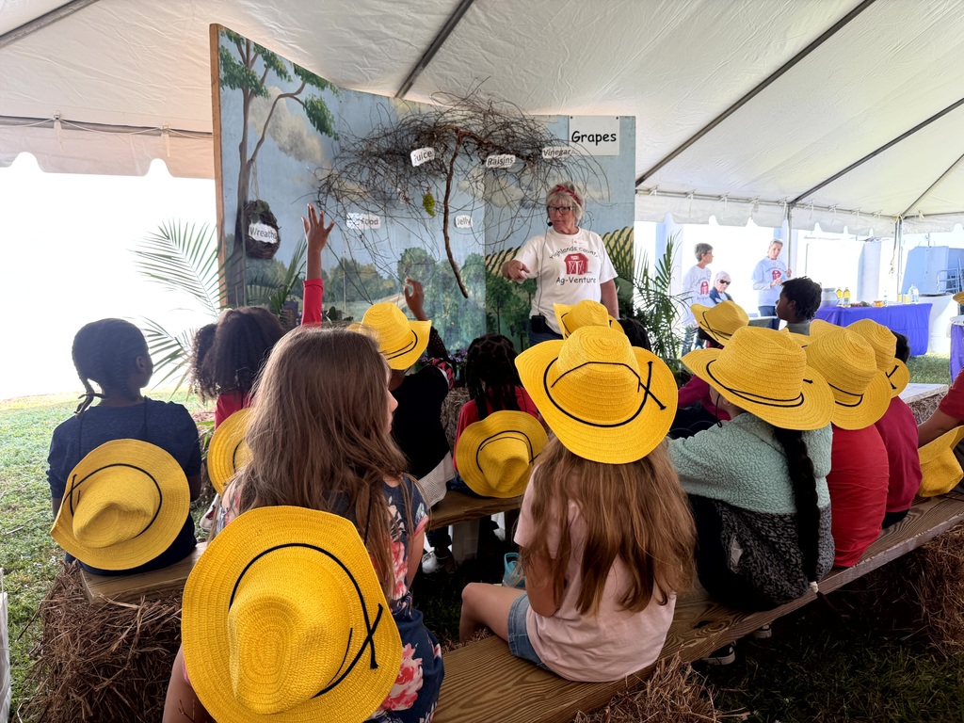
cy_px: 362
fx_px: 668
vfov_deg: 56.8
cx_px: 482
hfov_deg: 71.6
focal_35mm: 24
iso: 64
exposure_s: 1/178
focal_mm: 6.76
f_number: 1.78
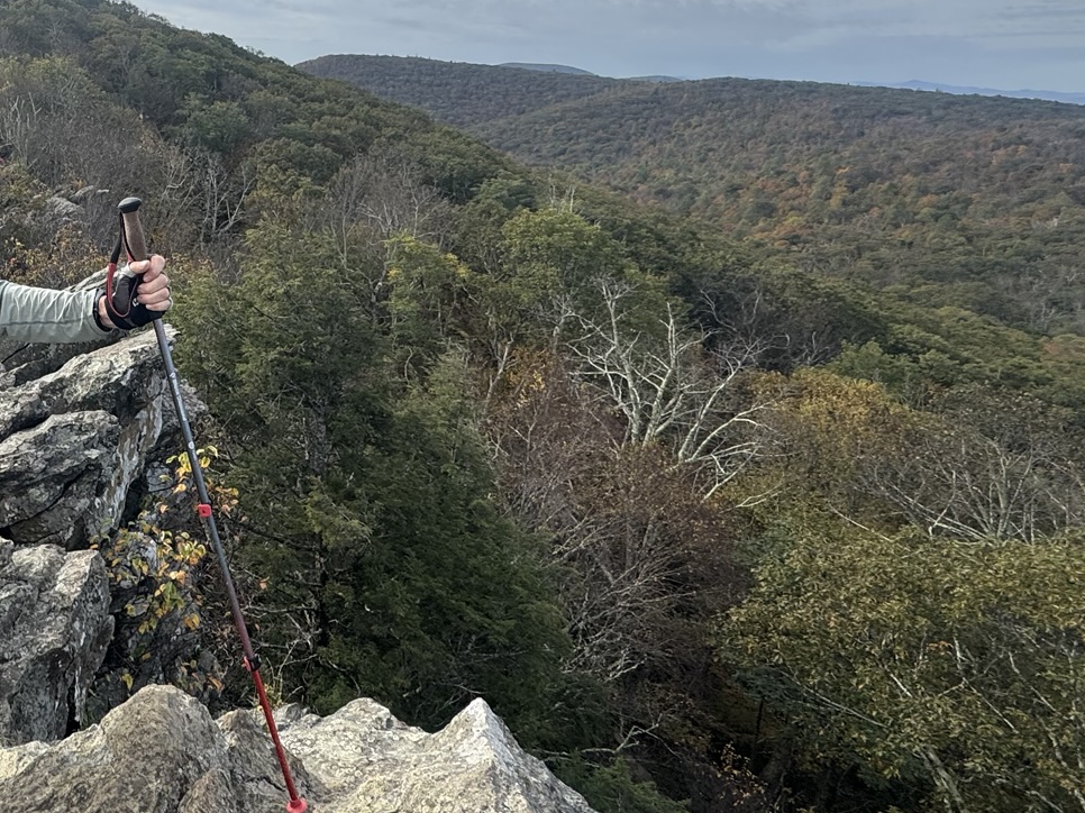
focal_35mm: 29
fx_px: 909
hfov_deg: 52.9
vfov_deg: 47.2
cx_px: 81
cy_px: 250
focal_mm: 2.22
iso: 50
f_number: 2.2
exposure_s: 1/840
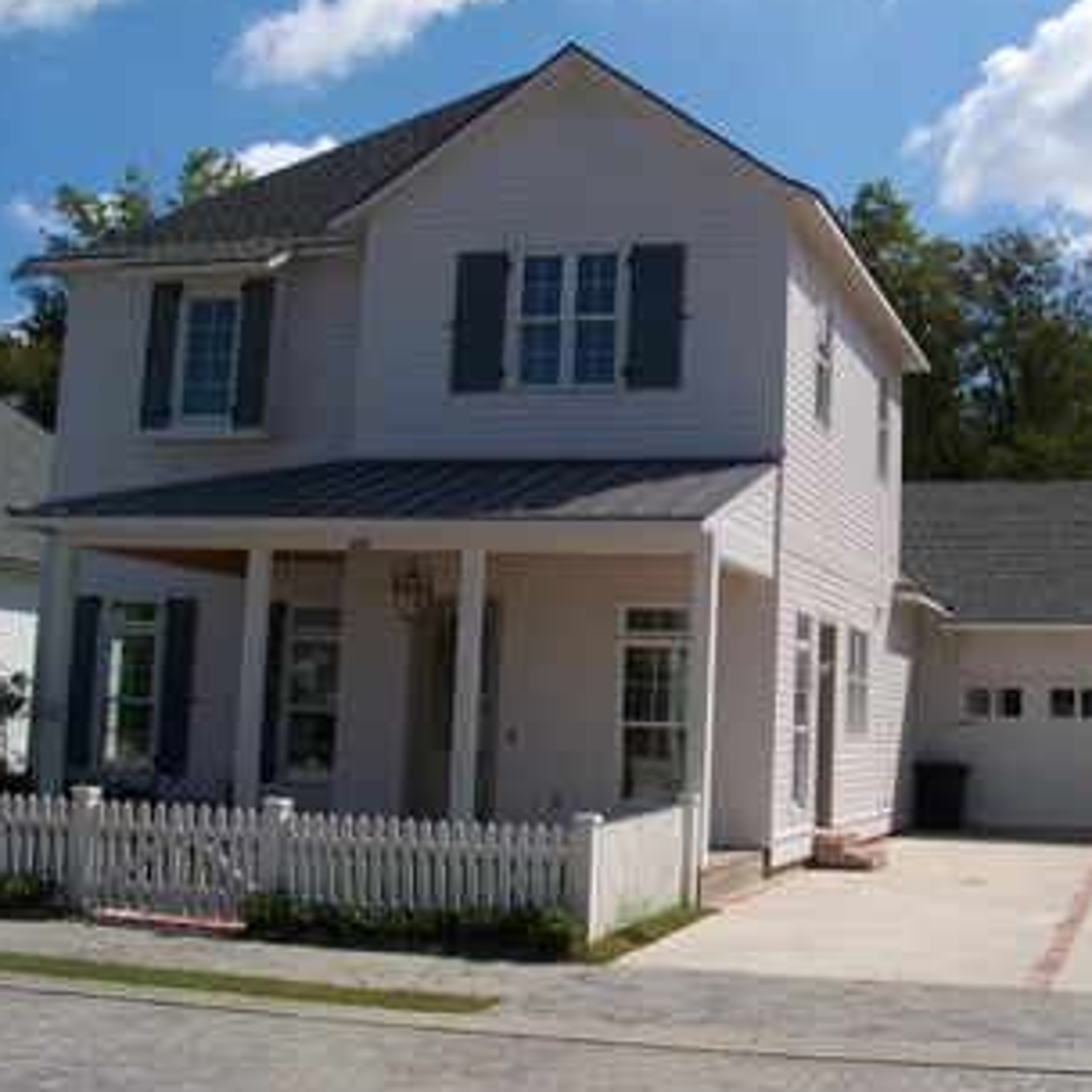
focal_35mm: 48
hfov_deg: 35.1
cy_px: 476
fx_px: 1713
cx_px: 708
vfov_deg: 35.3
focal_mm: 5.85
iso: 64
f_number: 5.6
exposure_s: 1/500
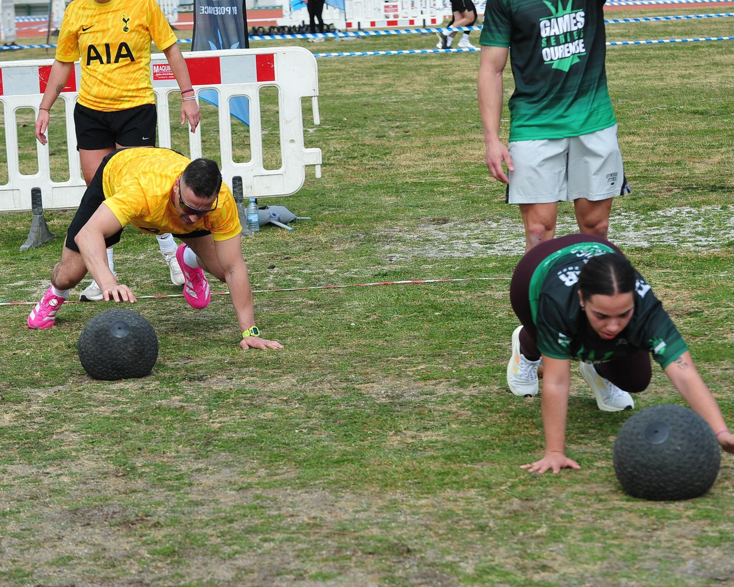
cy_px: 293
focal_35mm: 116
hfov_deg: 16.6
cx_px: 385
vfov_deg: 13.3
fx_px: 2520
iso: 320
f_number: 7.1
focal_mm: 102
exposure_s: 1/640
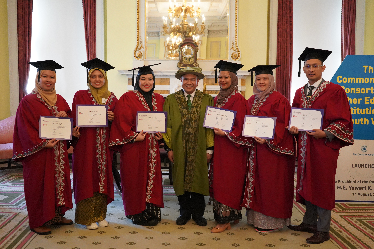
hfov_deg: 47.4
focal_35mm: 41
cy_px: 124
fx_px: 426
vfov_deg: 32.6
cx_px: 187
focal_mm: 41
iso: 8000
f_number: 4.5
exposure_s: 1/160
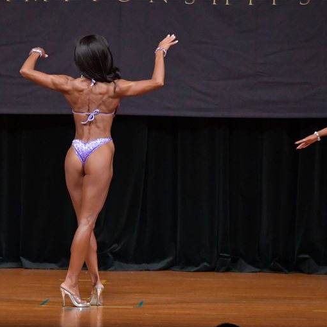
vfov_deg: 5.0
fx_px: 3730
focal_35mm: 349
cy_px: 165
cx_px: 135
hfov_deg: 5.0
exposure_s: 1/400
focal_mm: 180
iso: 4000
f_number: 5.6
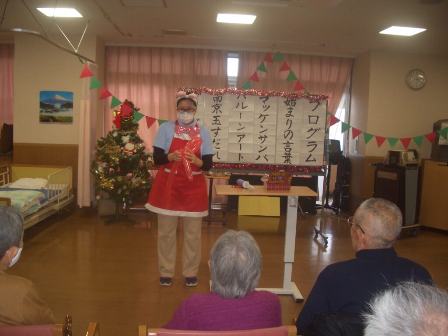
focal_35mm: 35
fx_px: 453
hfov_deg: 52.6
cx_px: 224
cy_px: 168
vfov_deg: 40.7
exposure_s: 1/60
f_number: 2.6
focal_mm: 5.8
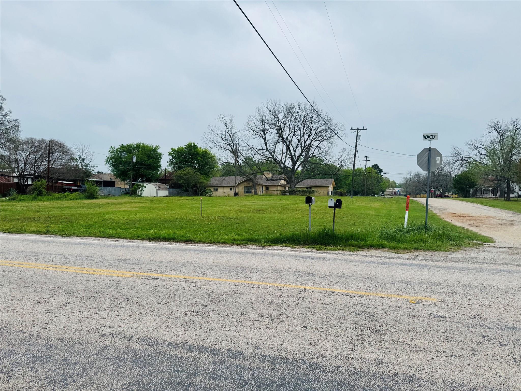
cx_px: 260
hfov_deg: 71.6
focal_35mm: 24
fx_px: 361
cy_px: 196
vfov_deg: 56.8
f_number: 1.78
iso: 80
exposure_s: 1/4950
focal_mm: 6.76
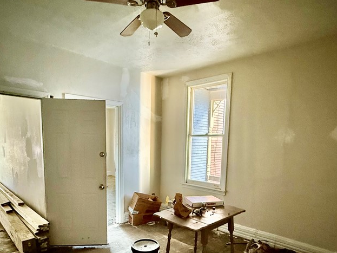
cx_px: 162
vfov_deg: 57.6
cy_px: 168
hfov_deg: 73.9
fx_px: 224
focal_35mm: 23
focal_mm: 2.22
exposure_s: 1/60
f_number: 2.2
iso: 1000
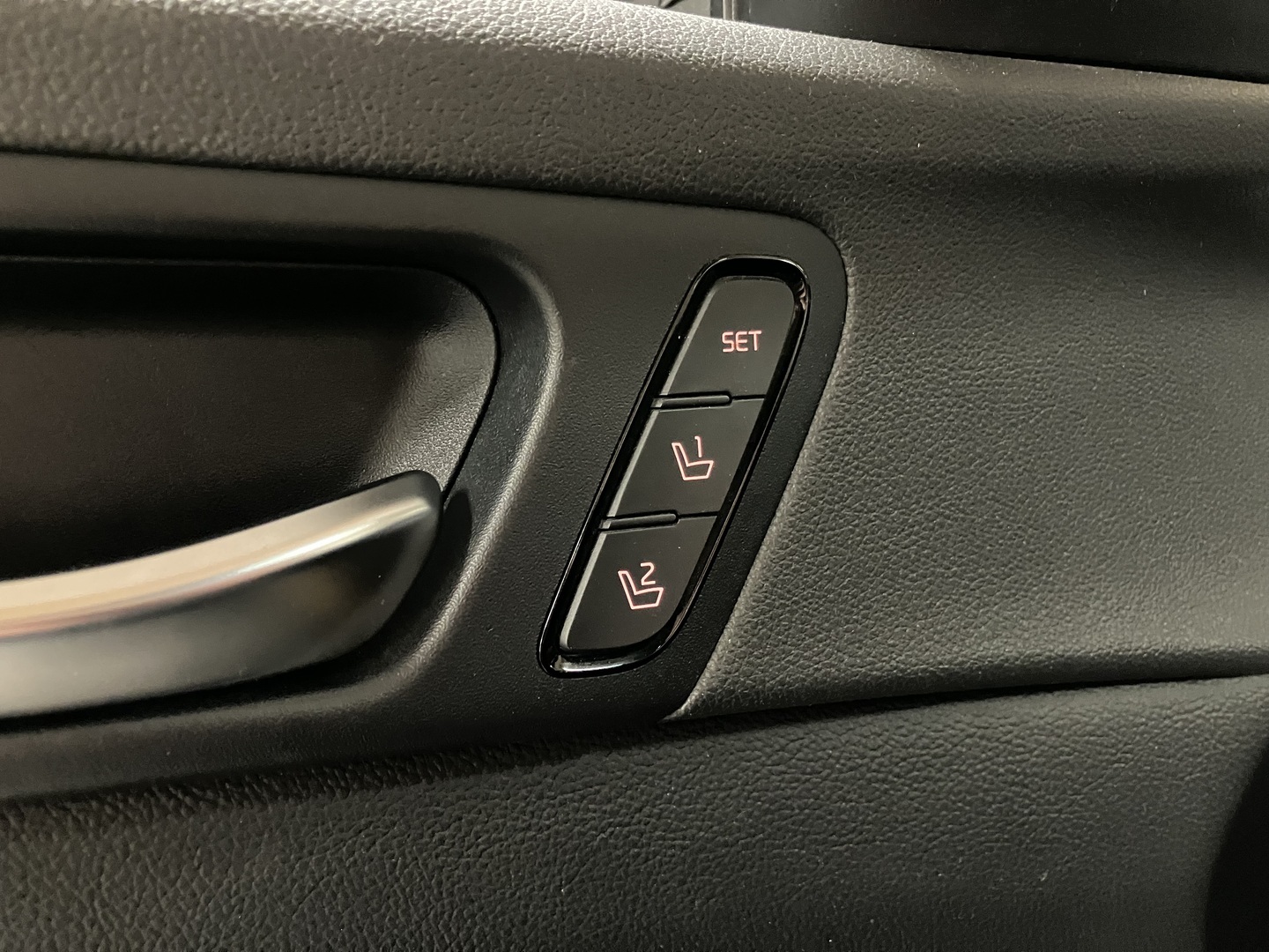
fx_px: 1026
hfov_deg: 63.4
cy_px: 476
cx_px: 634
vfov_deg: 49.7
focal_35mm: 28
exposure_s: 1/19
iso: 640
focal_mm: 3.99
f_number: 1.8
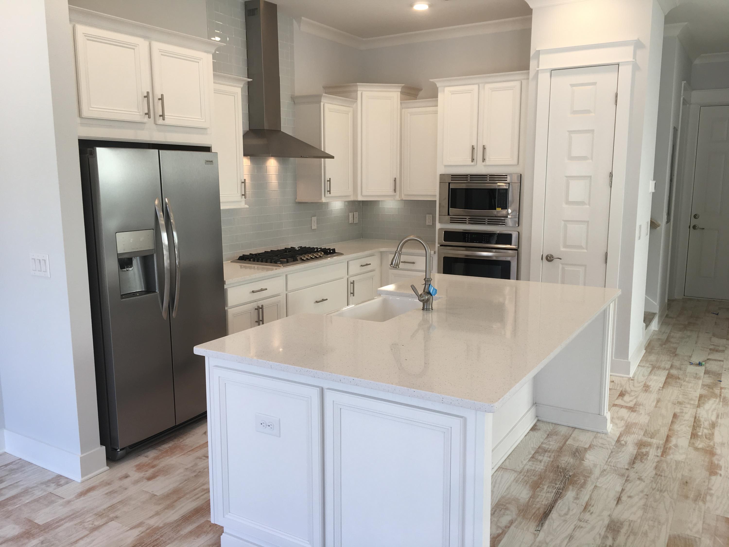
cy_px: 274
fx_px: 611
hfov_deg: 61.7
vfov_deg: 48.2
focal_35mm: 29
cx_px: 364
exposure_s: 1/60
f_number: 2.2
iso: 25
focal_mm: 4.15
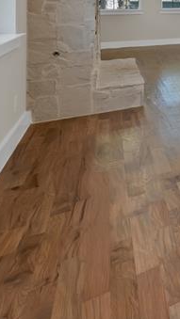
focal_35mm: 38
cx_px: 441
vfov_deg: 45.3
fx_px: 322
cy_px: 6
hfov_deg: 14.8
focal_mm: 12
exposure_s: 1/8
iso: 640
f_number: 9
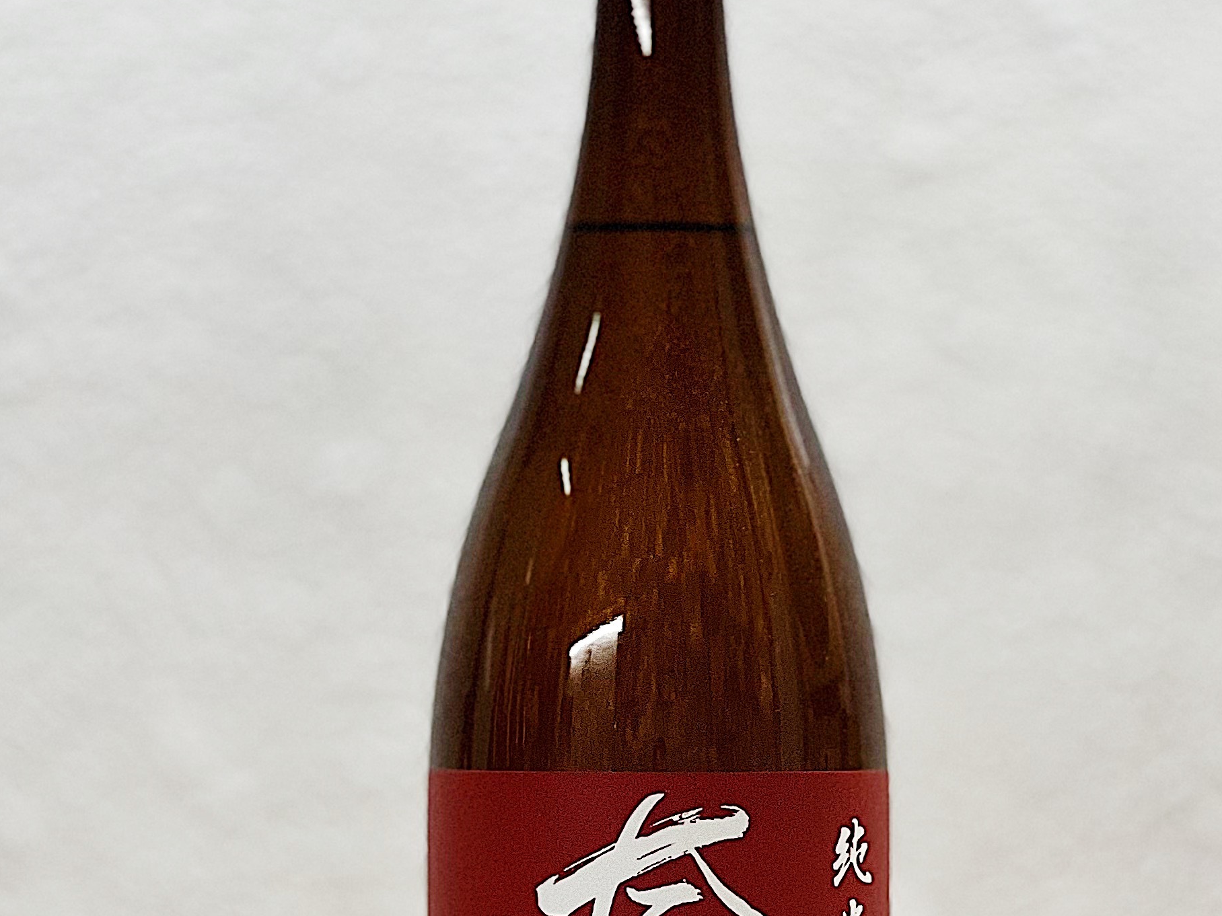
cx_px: 664
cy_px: 664
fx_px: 6037
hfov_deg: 11.6
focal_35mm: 171
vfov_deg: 8.7
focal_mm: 9
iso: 125
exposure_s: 1/100
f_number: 2.8
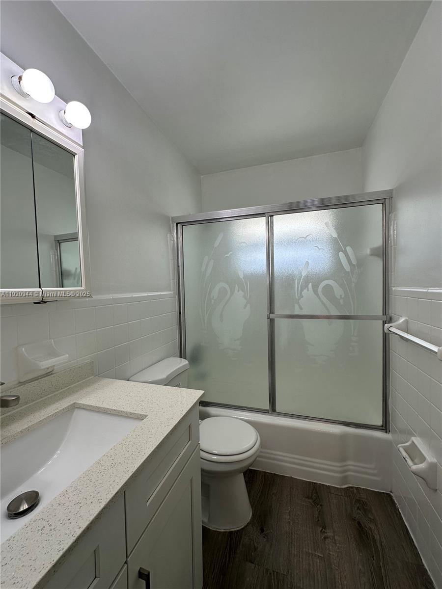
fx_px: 238
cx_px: 221
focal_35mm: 14
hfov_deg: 85.7
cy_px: 294
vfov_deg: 102.1
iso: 64
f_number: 2.2
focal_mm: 2.22
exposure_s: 1/120
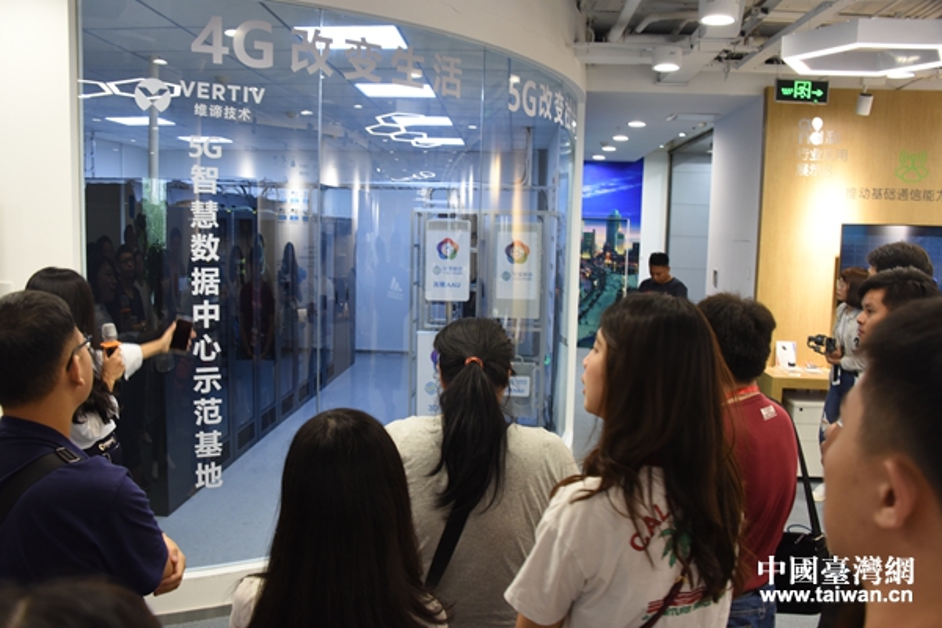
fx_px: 837
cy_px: 314
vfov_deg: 41.1
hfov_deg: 58.7
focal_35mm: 32
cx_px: 471
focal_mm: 32
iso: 1400
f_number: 8
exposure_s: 1/30
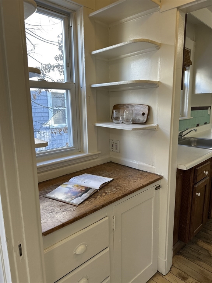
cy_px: 142
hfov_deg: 56.8
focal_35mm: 24
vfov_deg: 71.6
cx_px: 106
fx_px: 196
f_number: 1.78
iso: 100
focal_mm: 6.86
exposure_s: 1/120
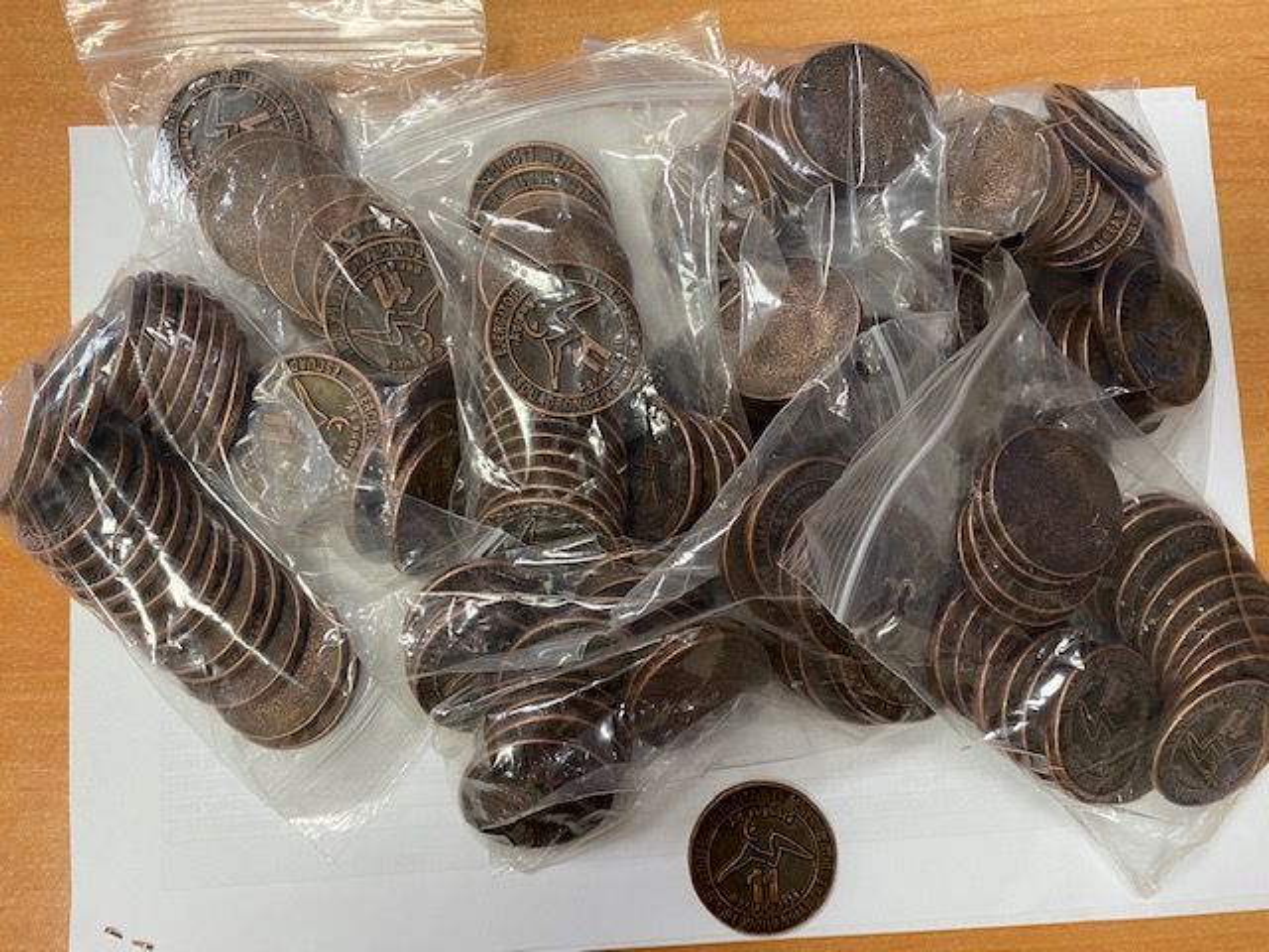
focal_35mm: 26
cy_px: 476
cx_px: 634
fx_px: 953
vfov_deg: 53.1
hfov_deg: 67.3
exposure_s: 1/50
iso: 100
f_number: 1.8
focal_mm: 4.25
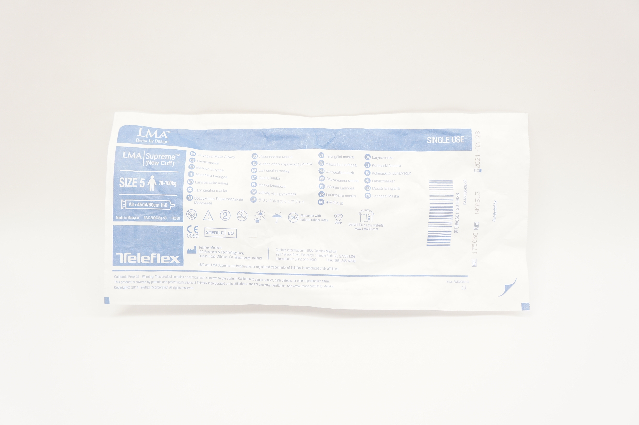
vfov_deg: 32.9
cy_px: 212
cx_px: 320
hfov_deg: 48.0
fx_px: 718
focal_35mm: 40
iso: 400
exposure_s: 1/60
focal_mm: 27
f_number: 5
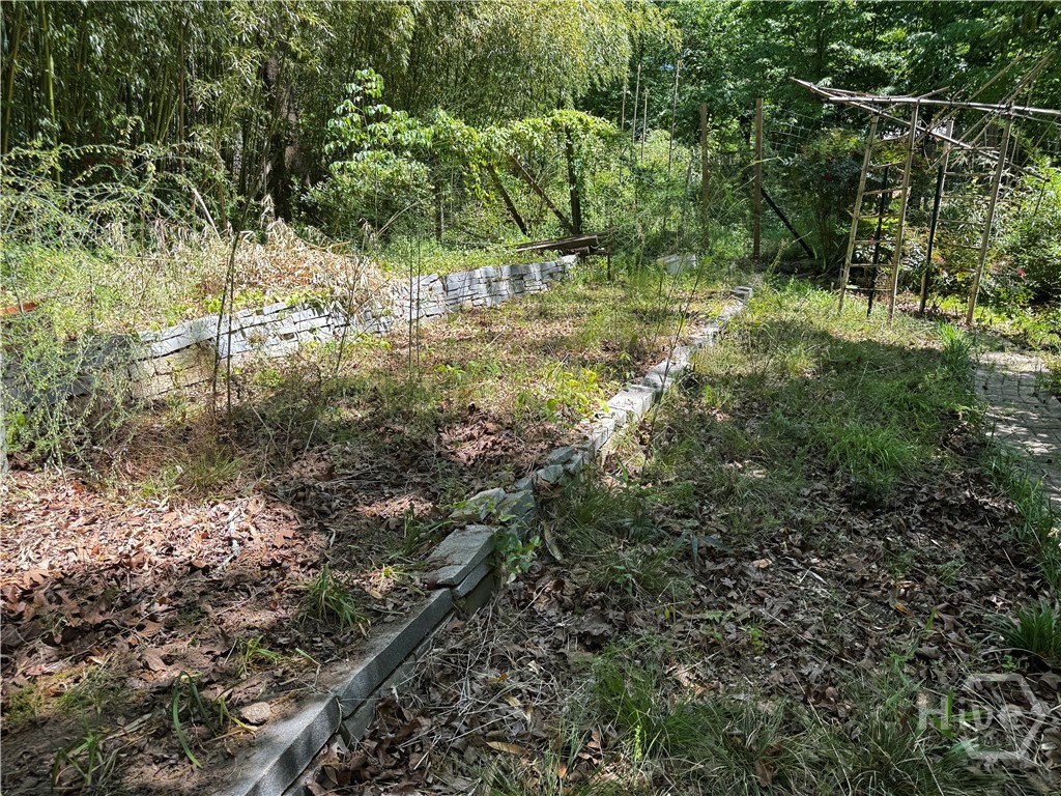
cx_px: 530
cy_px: 398
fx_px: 736
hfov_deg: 71.6
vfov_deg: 56.8
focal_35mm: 24
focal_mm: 6.76
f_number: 1.78
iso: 80
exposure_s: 1/399
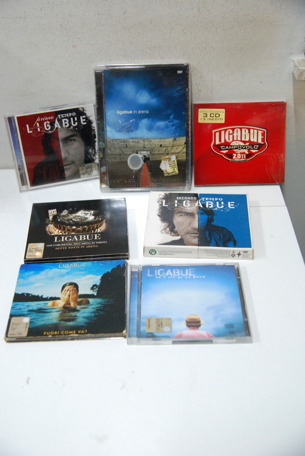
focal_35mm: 45
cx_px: 152
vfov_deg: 43.6
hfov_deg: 29.9
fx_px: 570
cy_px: 228
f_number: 5
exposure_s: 1/60
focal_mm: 30
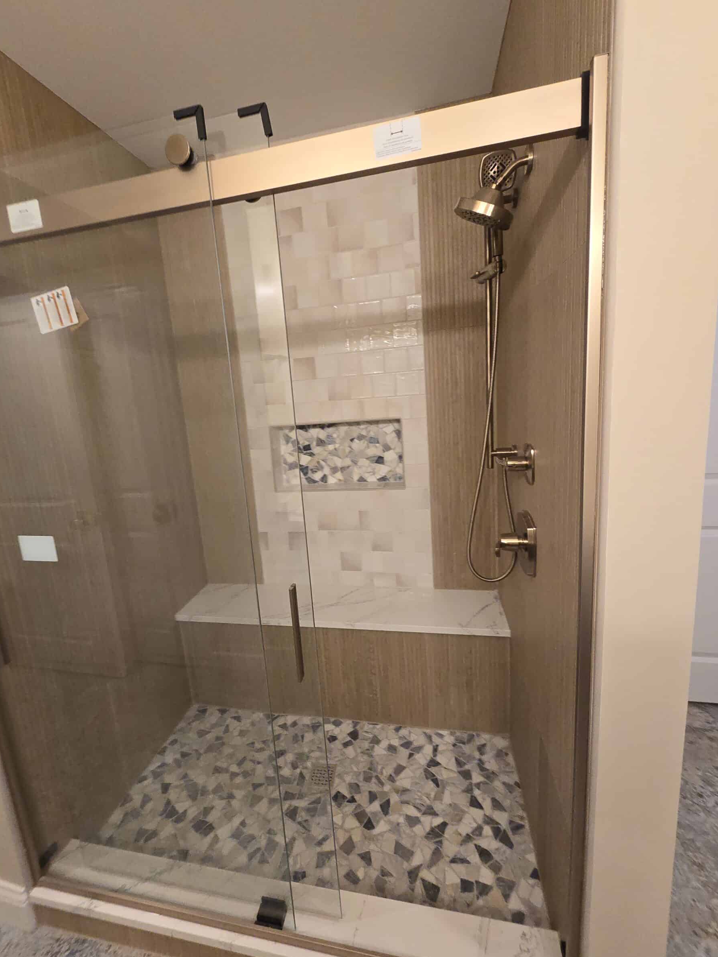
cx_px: 337
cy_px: 476
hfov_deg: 85.6
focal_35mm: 14
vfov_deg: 102.1
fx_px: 387
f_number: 2.2
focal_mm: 2.2
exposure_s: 1/60
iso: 250
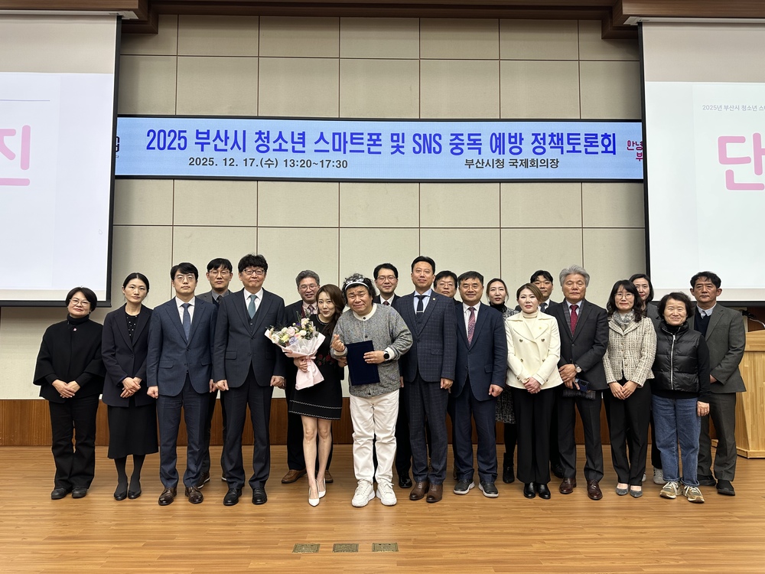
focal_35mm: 24
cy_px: 287
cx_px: 382
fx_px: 530
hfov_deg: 71.6
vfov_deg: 56.8
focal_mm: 6.86
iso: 80
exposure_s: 1/120
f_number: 1.78
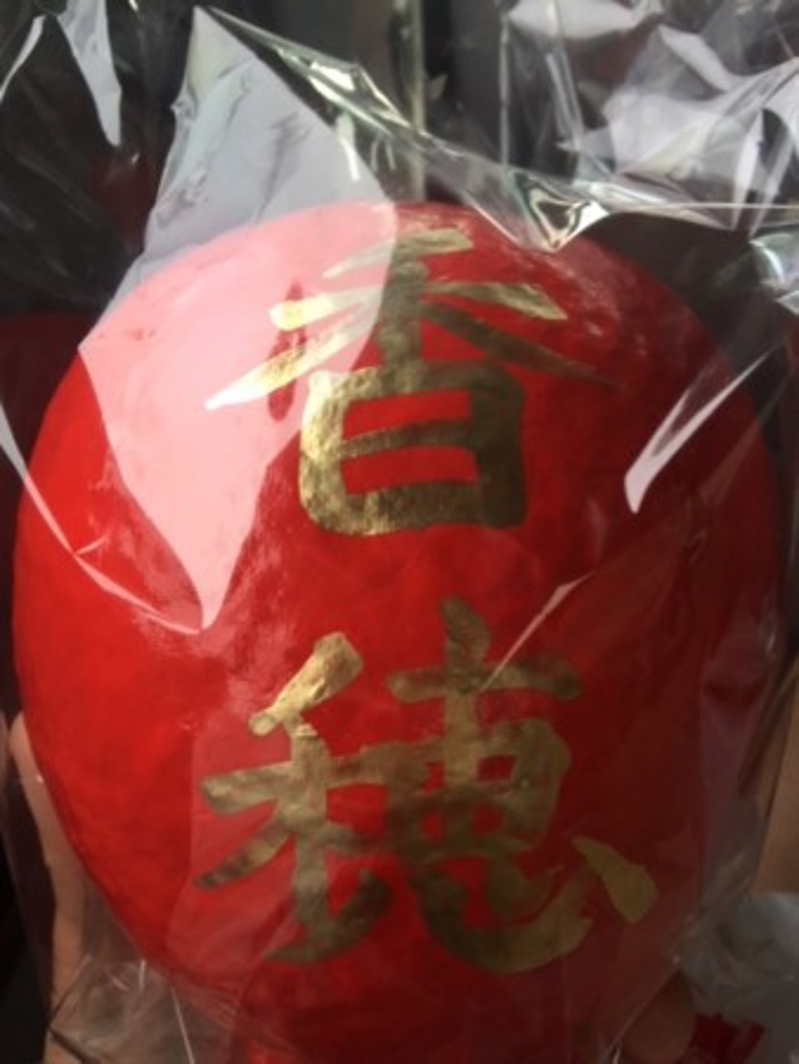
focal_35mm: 29
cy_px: 532
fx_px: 892
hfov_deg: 48.3
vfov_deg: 61.6
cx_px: 400
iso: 32
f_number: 2.2
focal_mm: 4.15
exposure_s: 1/15
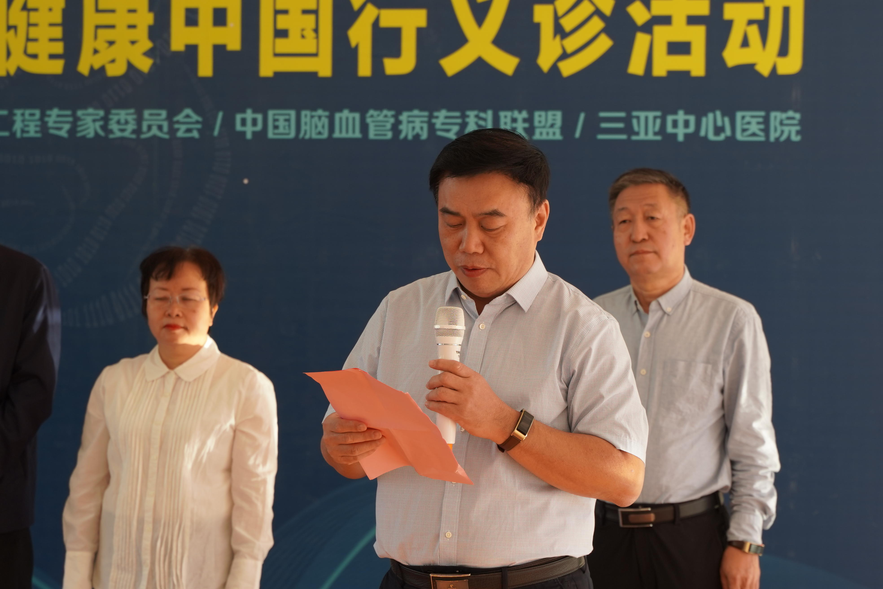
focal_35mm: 112
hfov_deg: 18.3
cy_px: 294
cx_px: 442
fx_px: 2747
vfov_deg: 12.2
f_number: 4.5
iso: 200
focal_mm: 75
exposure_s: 1/125
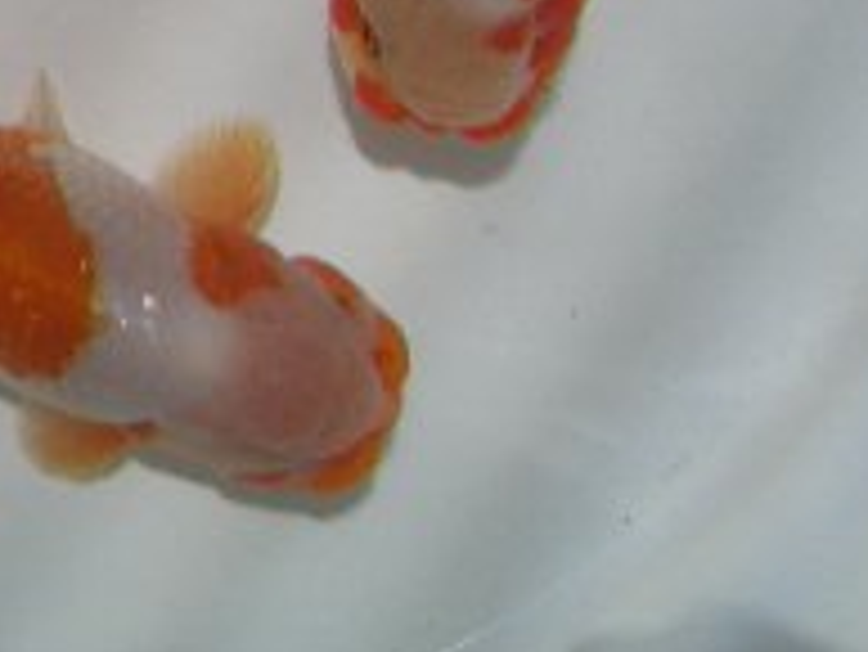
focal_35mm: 116
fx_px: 2911
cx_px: -220
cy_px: -328
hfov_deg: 16.2
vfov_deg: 12.2
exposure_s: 1/2000
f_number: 4.3
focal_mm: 5.8
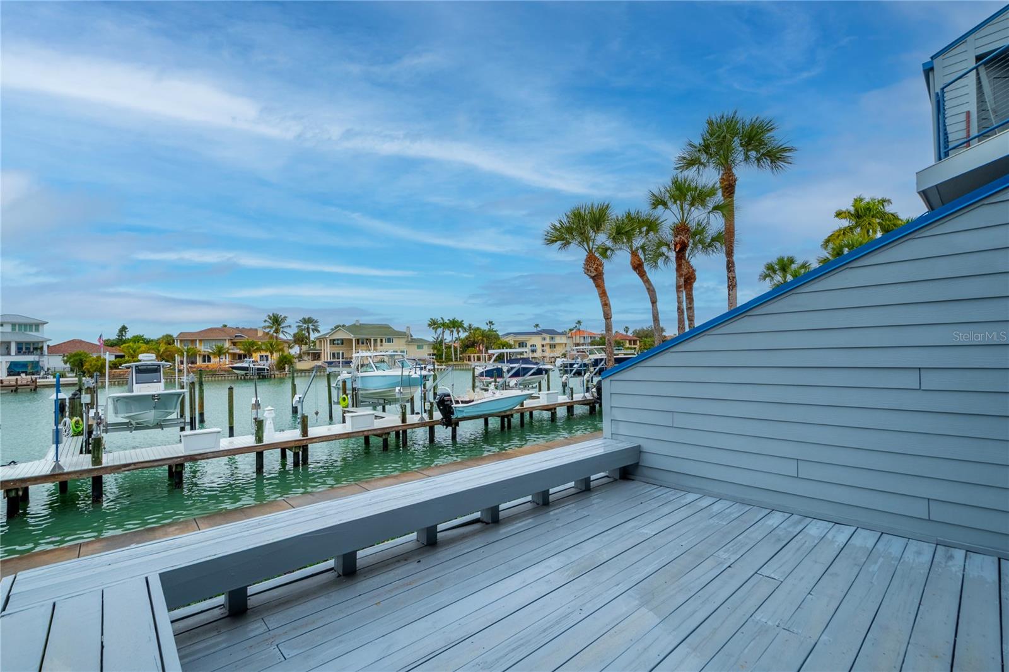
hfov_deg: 100.4
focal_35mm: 15
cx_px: 504
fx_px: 420
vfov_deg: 77.3
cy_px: 336
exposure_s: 1/2000
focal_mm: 10
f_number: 10
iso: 400
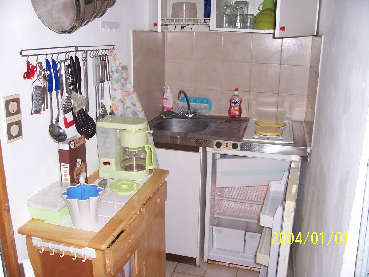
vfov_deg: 41.8
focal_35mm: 34
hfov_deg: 54.0
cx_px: 184
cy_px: 138
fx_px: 362
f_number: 2.7
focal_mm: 5.6
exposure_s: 1/60
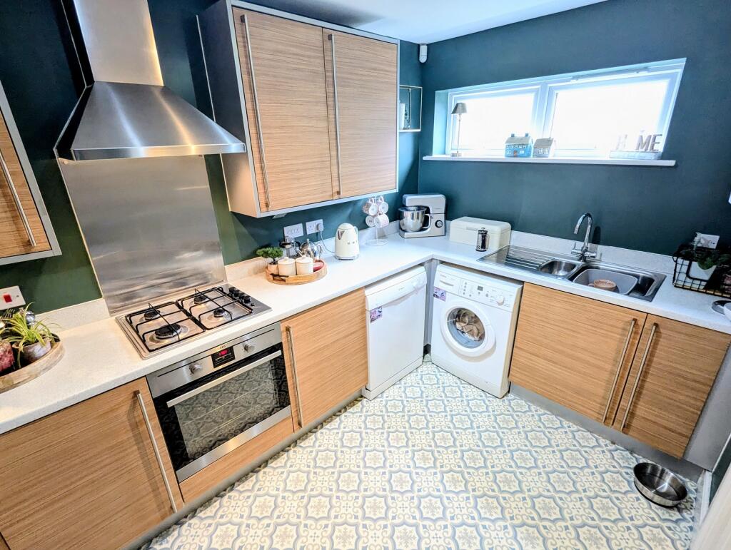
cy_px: 275
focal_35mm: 16
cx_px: 366
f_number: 2.2
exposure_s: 1/50
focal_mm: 2.35
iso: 433
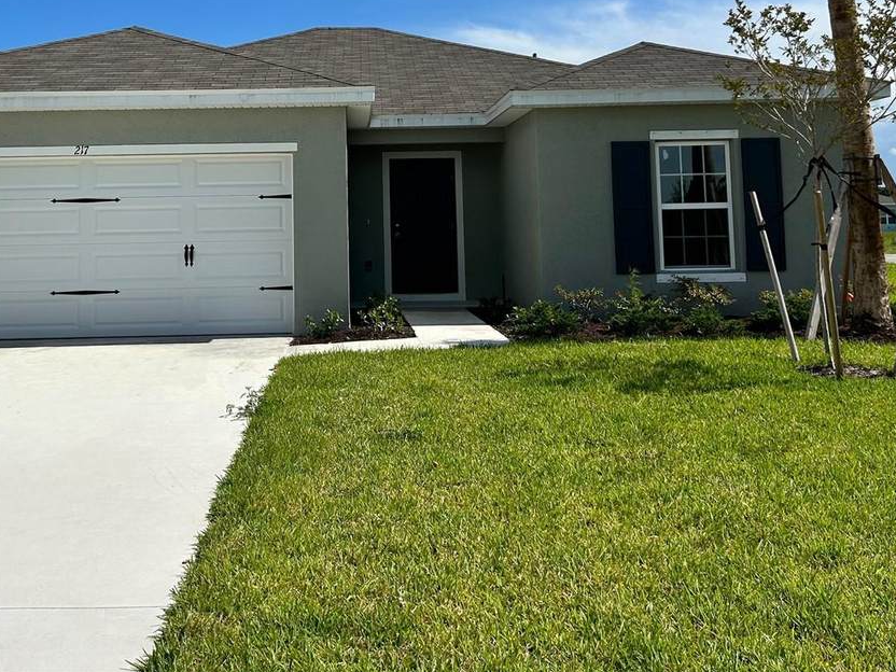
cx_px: 337
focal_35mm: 40
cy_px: 158
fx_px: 1035
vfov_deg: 35.1
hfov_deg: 46.4
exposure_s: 1/10309
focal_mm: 5.7
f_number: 1.5
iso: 50
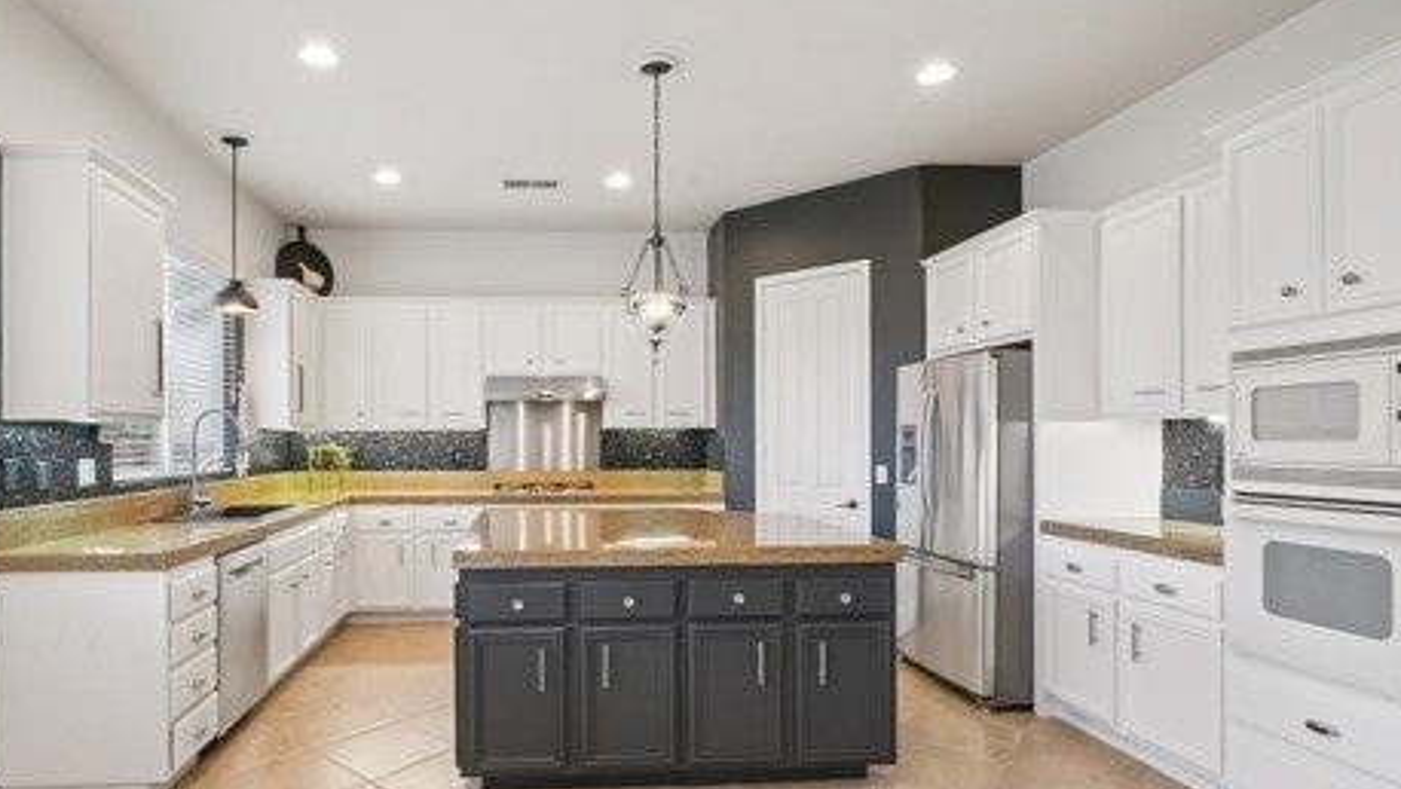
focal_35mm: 19
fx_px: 706
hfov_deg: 88.9
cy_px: 440
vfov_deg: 58.2
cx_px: 596
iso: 400
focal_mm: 13
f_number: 10
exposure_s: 1/10
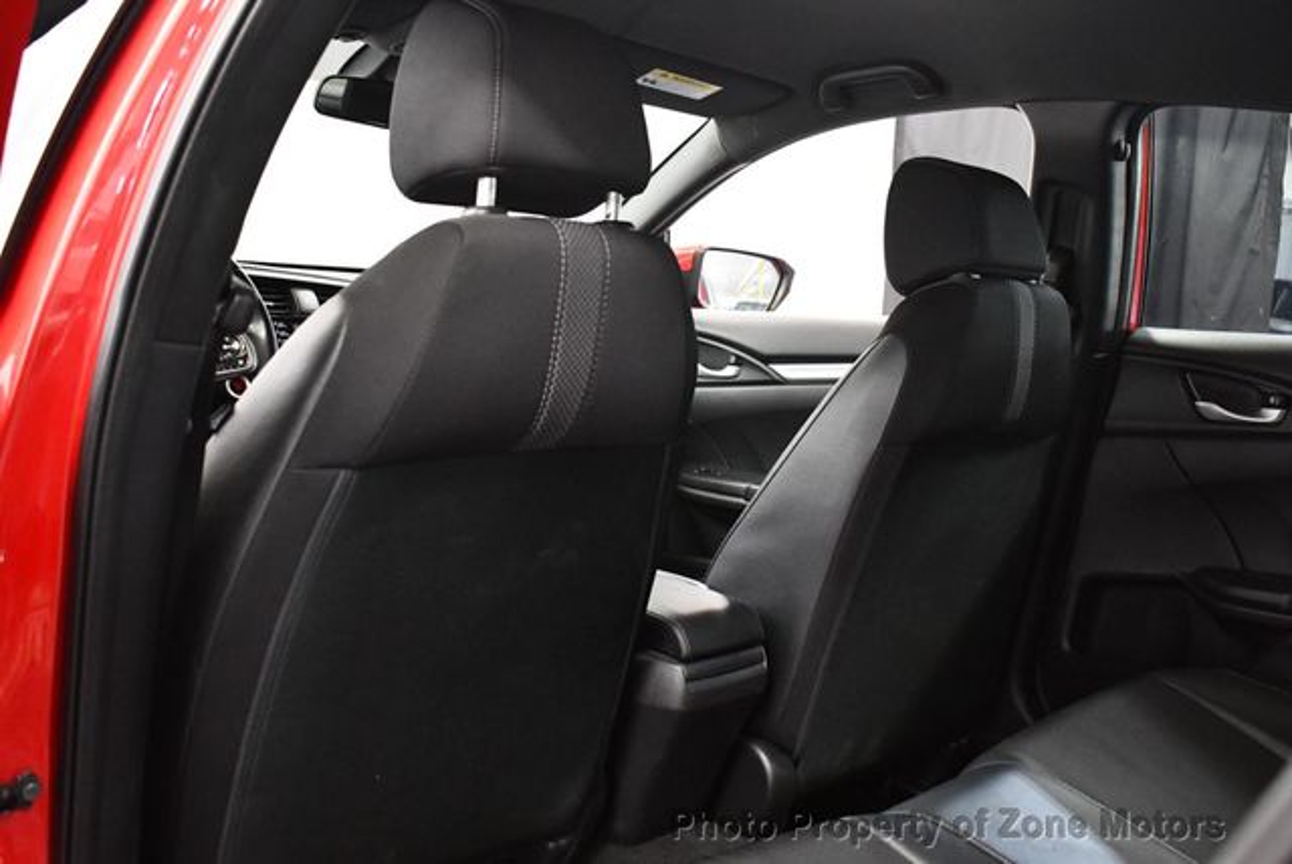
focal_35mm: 36
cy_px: 432
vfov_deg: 36.9
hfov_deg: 53.1
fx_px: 1293
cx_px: 646
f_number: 3.5
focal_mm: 18
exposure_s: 1/60
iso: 4000
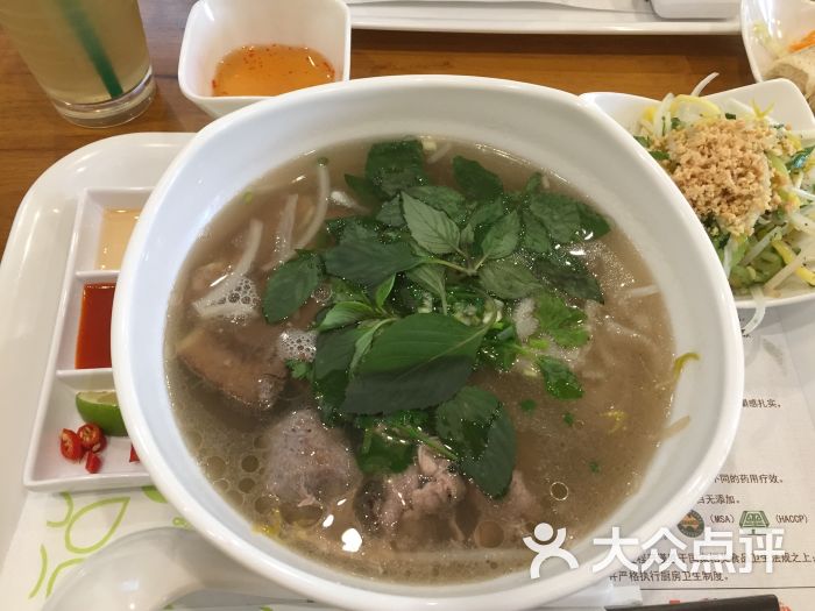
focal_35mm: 29
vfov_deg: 48.2
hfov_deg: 61.7
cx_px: 408
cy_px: 306
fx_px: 683
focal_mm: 4.15
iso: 160
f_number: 2.2
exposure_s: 1/33
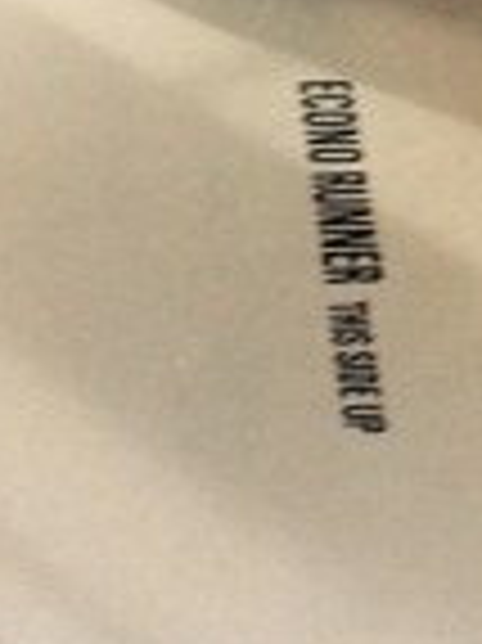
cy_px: -90
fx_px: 4407
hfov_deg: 6.2
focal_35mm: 237
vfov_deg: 8.3
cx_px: 523
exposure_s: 1/120
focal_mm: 4.12
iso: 80
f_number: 2.4
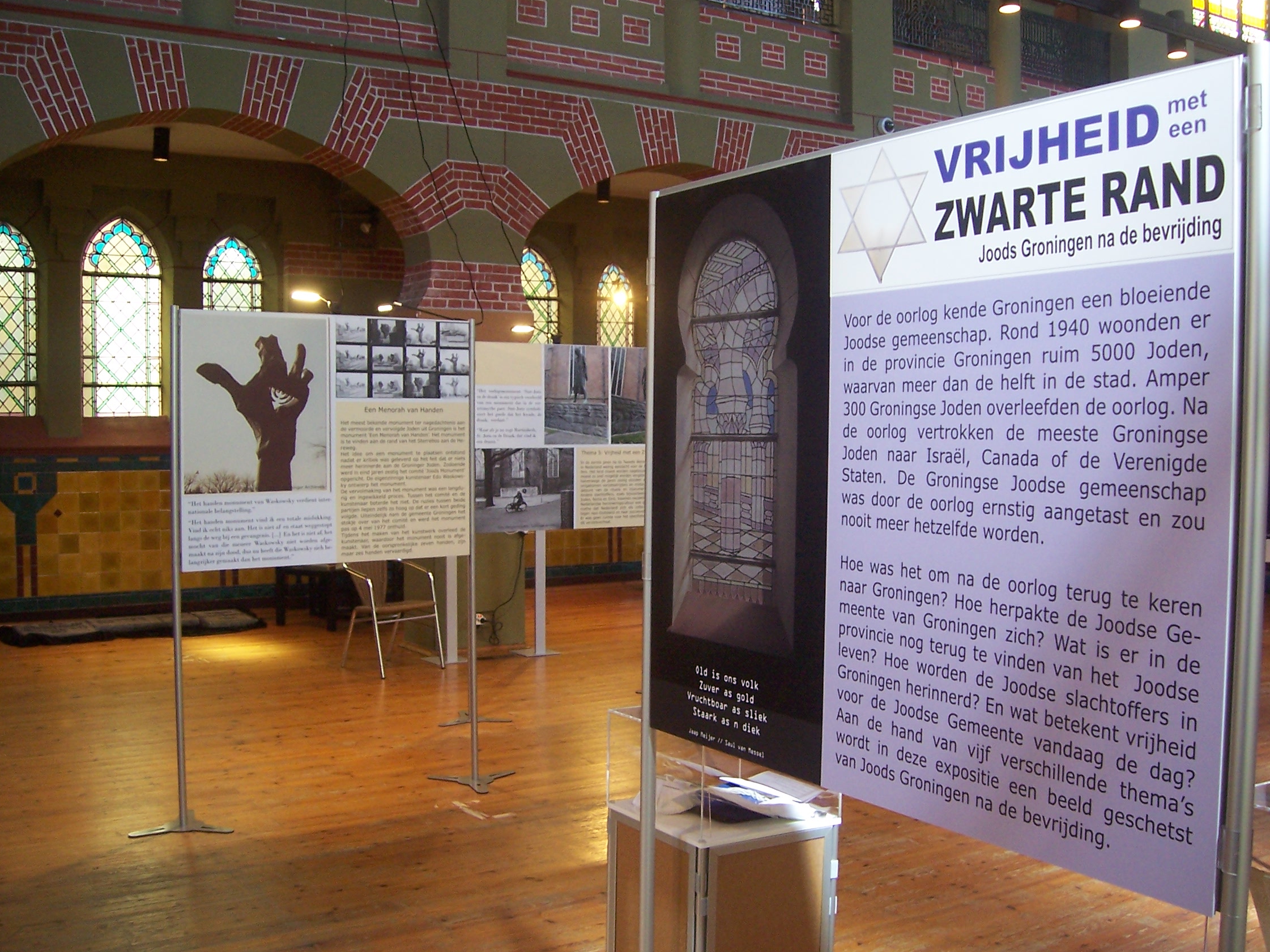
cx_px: 648
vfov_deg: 38.7
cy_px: 468
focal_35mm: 37
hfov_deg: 50.1
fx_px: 1357
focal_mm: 6
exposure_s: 1/20
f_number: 3
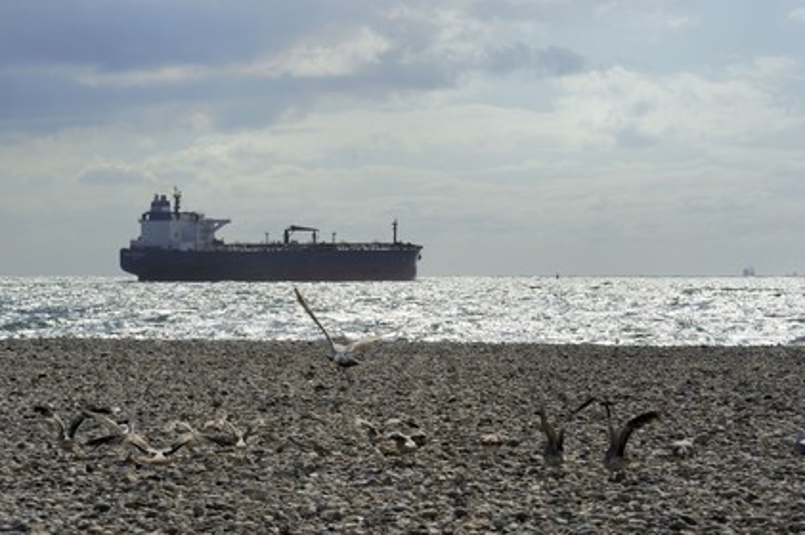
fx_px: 3798
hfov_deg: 12.1
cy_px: 268
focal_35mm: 170
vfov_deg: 8.1
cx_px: 402
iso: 200
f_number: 18
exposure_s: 1/320
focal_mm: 170
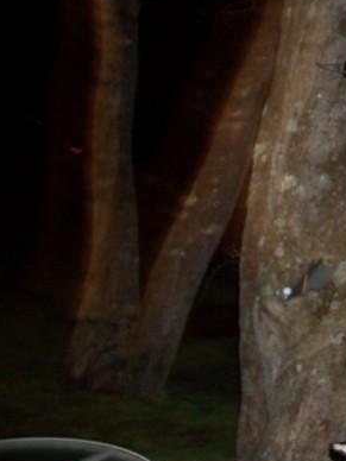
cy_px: 270
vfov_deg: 31.6
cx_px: 282
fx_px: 813
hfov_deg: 23.6
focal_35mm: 61
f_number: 2.8
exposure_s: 1/2
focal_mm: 5.6
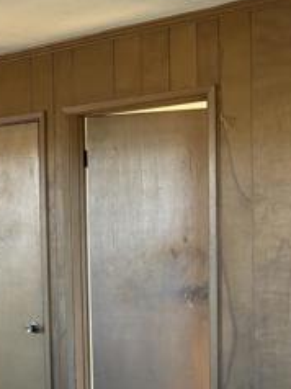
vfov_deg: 27.6
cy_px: 262
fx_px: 786
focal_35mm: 70
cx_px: -51
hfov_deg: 19.8
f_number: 1.6
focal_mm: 5.96
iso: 80
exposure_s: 1/121
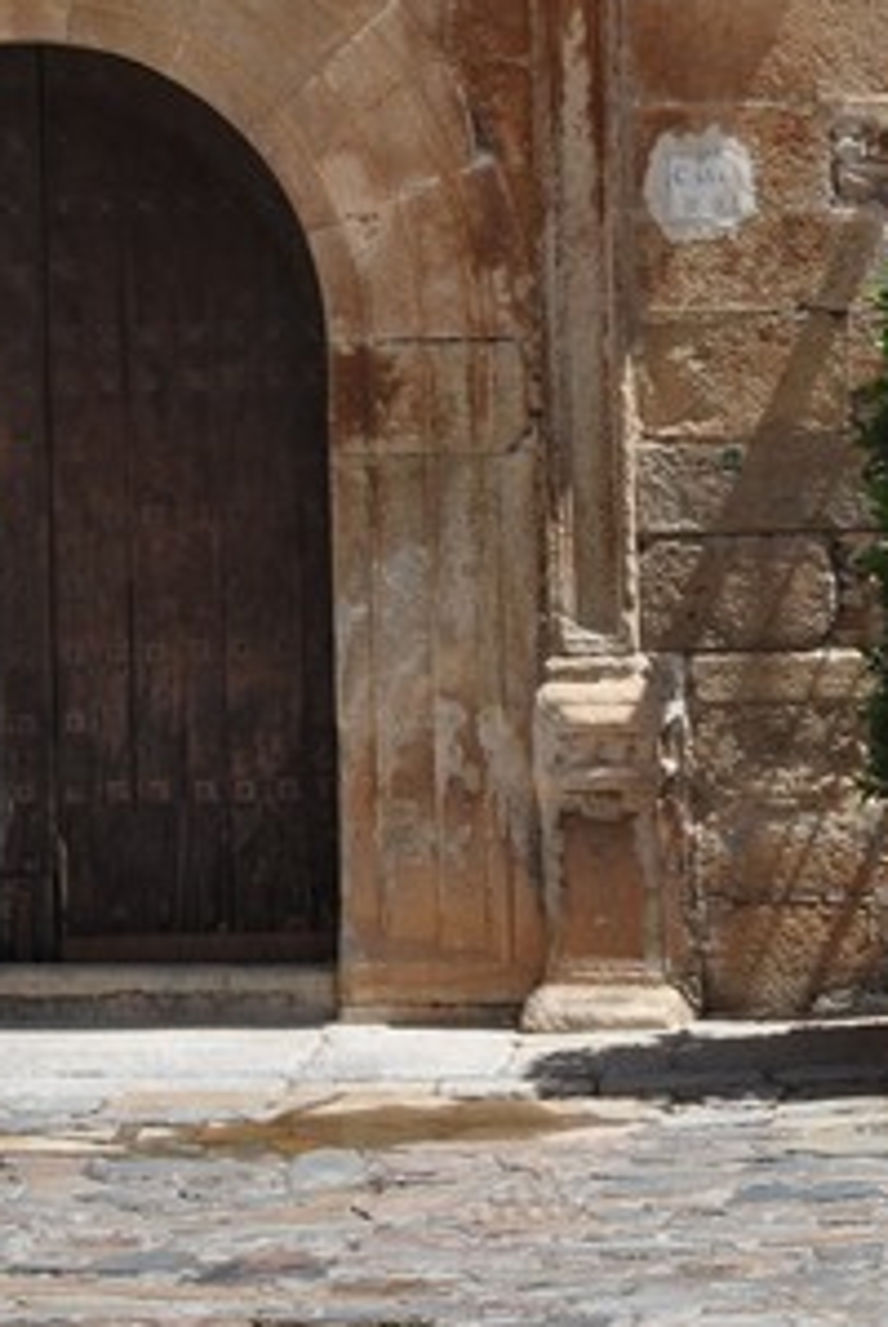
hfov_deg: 11.2
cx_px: 311
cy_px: -320
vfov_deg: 15.9
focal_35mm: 123
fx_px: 4540
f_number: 9
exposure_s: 1/320
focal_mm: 32
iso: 400
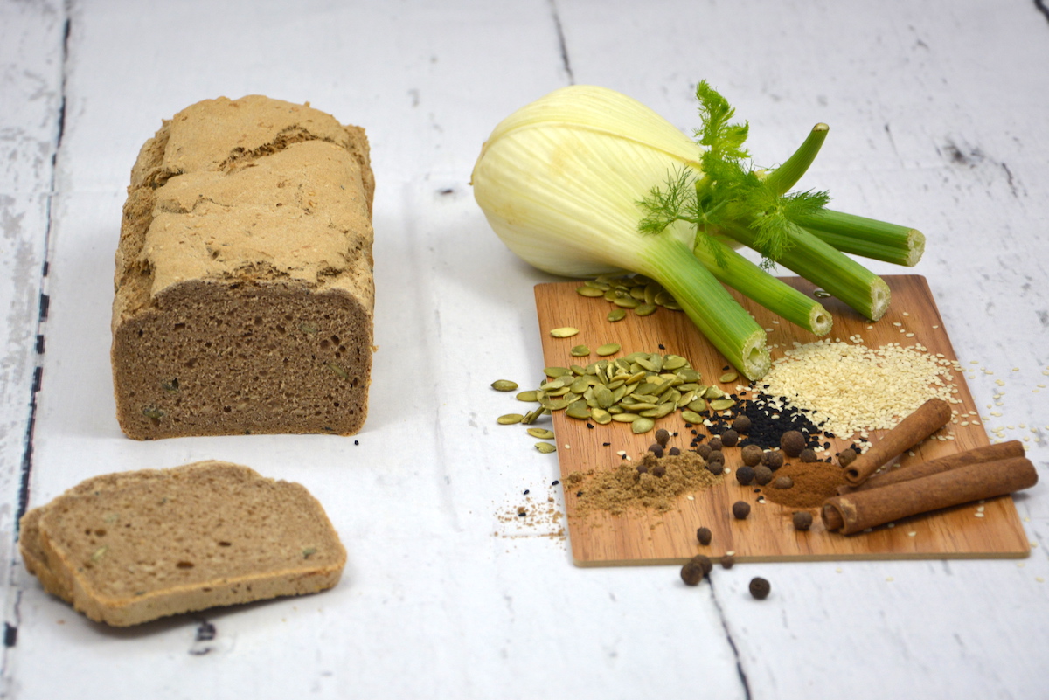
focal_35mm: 120
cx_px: 524
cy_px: 350
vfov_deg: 11.4
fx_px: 3498
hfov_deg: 17.1
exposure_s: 1/40
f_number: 5.3
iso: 400
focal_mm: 80
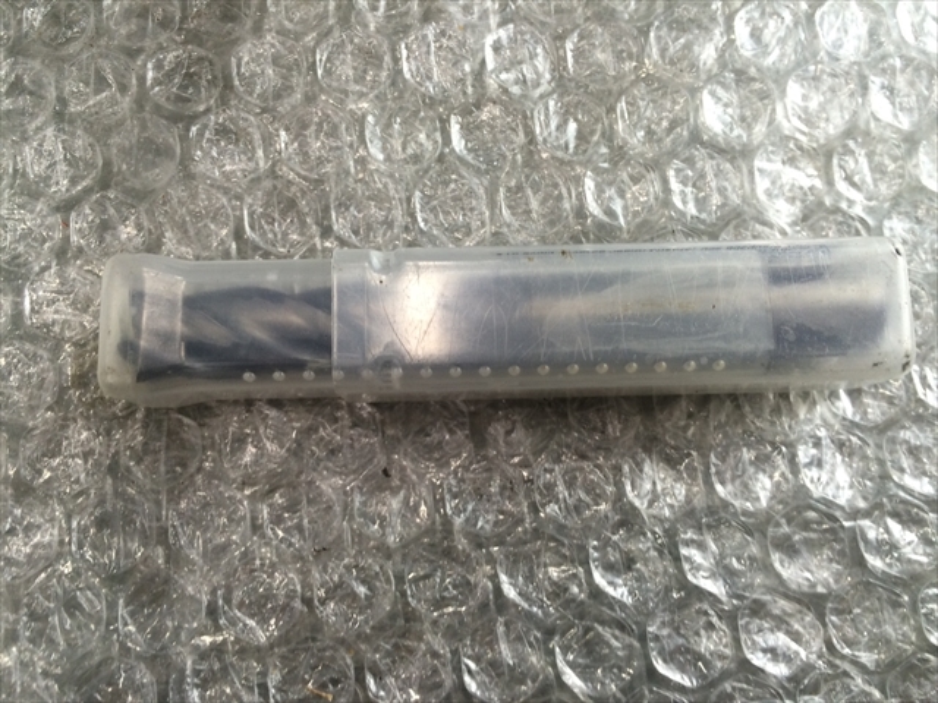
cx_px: 469
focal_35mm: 29
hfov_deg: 61.7
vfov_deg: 48.2
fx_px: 786
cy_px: 352
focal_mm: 4.15
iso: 80
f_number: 2.2
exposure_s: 1/30
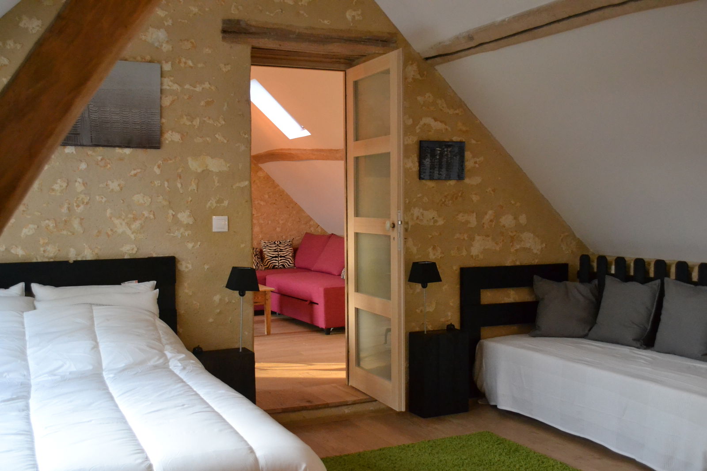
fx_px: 766
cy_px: 236
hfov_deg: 49.6
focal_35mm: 39
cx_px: 354
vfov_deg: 34.2
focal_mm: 26
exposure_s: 1/160
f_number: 4.2
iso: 3200
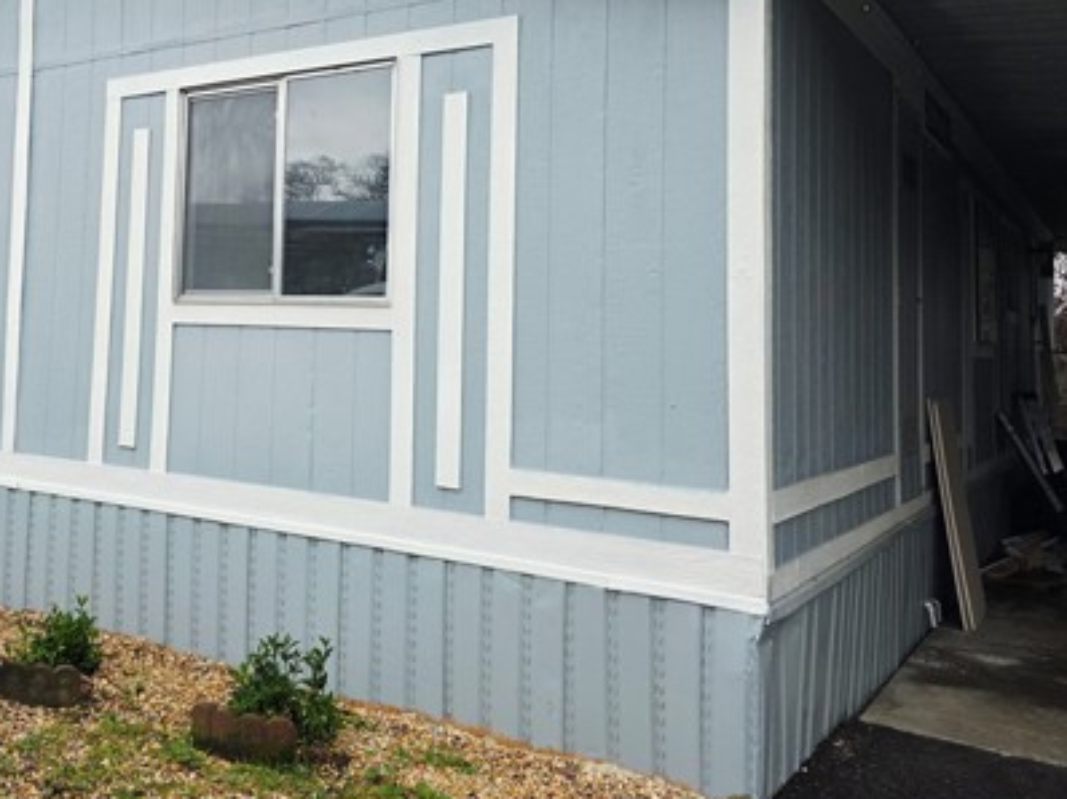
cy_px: 233
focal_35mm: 37
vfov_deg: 38.0
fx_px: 1140
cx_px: 217
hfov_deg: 47.5
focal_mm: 6.3
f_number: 1.7
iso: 50
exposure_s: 1/359
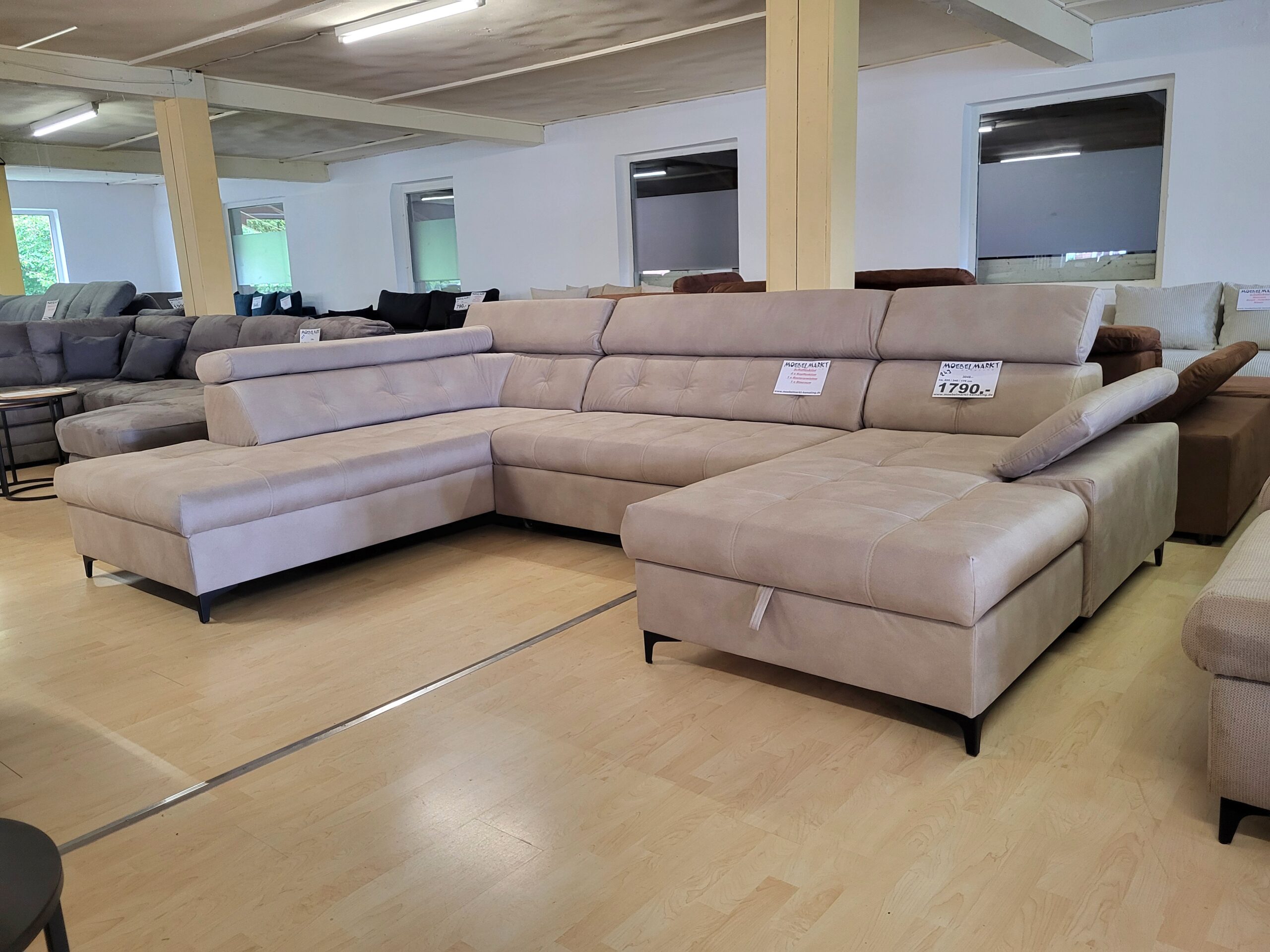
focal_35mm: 26
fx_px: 954
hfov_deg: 67.3
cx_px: 635
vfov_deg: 53.1
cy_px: 476
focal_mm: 5.4
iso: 320
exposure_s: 1/50.3
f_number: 1.8
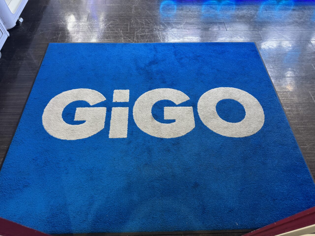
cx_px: 158
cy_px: 118
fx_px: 218
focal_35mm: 24
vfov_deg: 56.8
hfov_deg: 71.6
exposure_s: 1/100
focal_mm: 6.76
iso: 160
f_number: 1.78
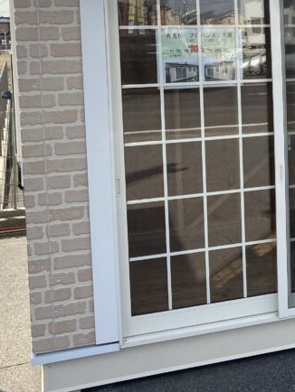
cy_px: 88
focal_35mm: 66
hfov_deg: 20.5
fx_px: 749
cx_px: 374
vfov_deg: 28.8
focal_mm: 3.99
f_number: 1.8
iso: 20
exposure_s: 1/1372
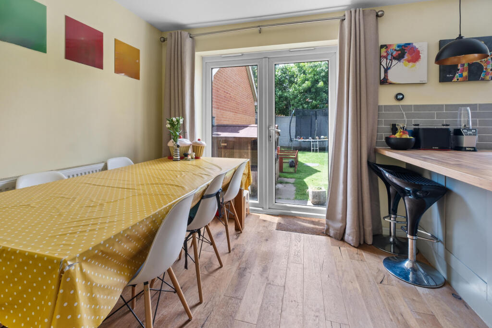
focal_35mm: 15
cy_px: 164
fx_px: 205
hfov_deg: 100.4
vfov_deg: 77.3
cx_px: 246
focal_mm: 10
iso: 160
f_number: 8
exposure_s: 1/9
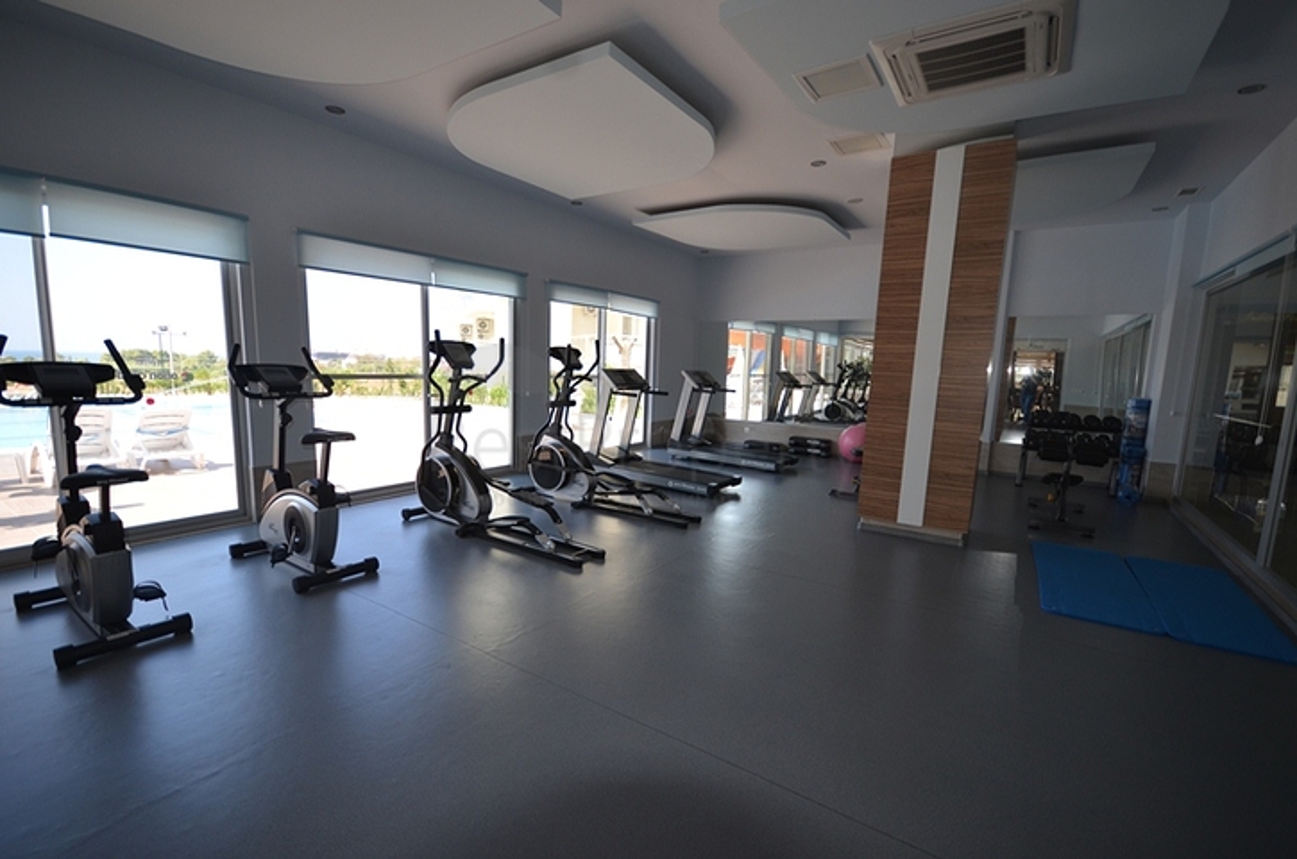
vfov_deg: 77.1
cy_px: 430
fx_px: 539
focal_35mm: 15
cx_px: 648
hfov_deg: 100.5
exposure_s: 1/250
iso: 200
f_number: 4
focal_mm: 10
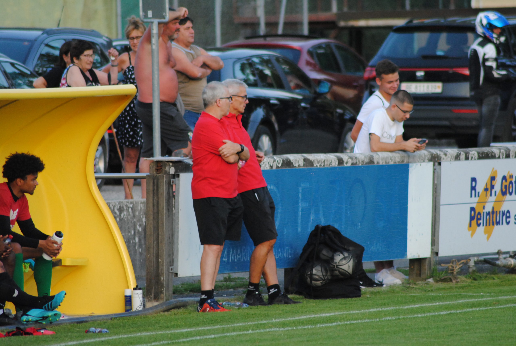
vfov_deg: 3.1
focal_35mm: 450
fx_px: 6463
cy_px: 173
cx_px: 258
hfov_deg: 4.6
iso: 800
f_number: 5.6
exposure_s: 1/500
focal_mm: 300
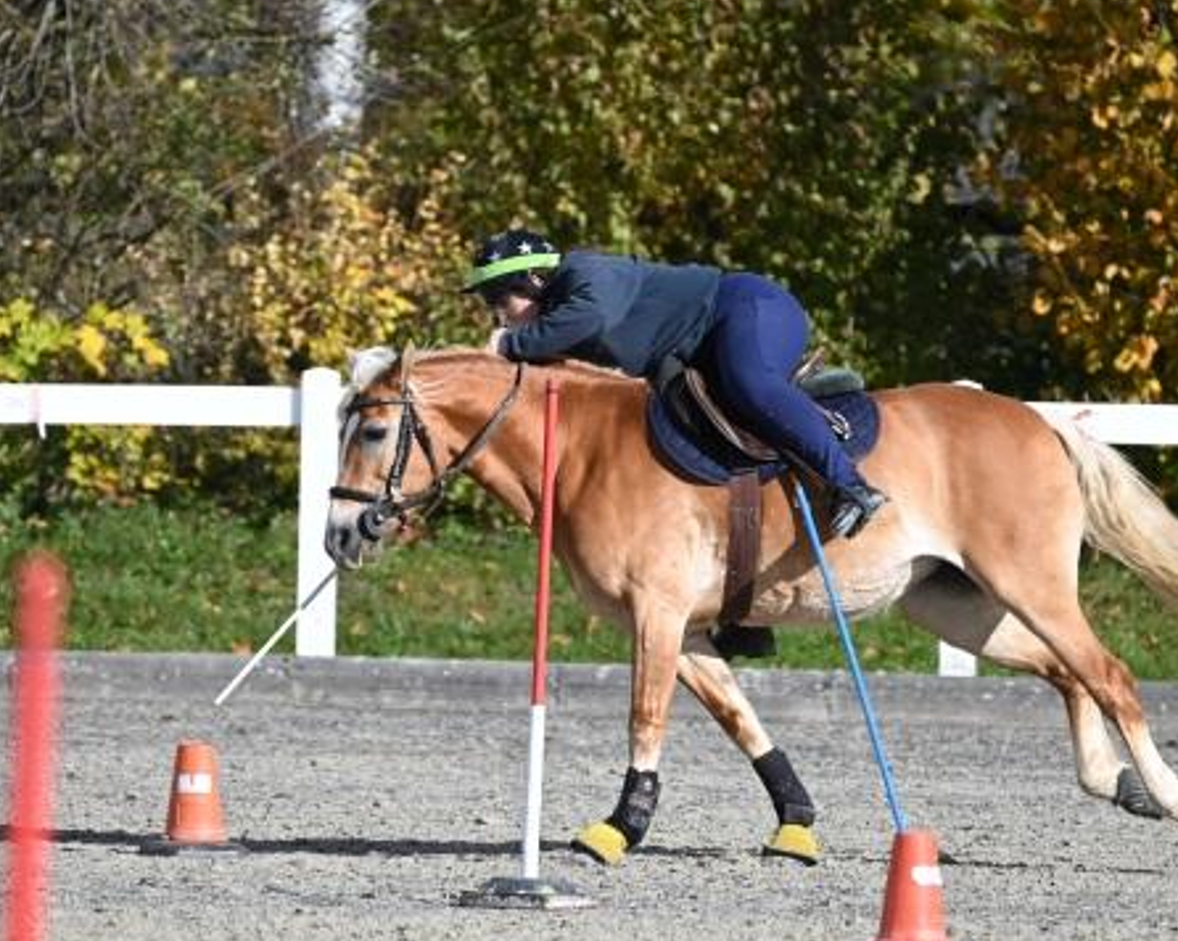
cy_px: 449
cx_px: 528
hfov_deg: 3.7
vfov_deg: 3.0
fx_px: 18183
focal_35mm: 522
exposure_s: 1/1250
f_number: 5.3
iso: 250
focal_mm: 310
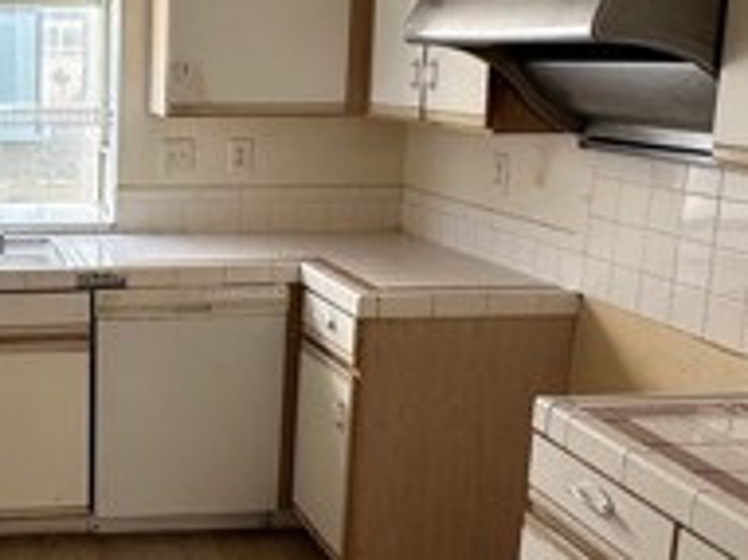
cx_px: 23
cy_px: 215
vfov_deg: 30.7
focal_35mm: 47
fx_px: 1015
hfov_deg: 36.8
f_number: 2.2
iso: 64
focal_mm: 2.22
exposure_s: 1/99
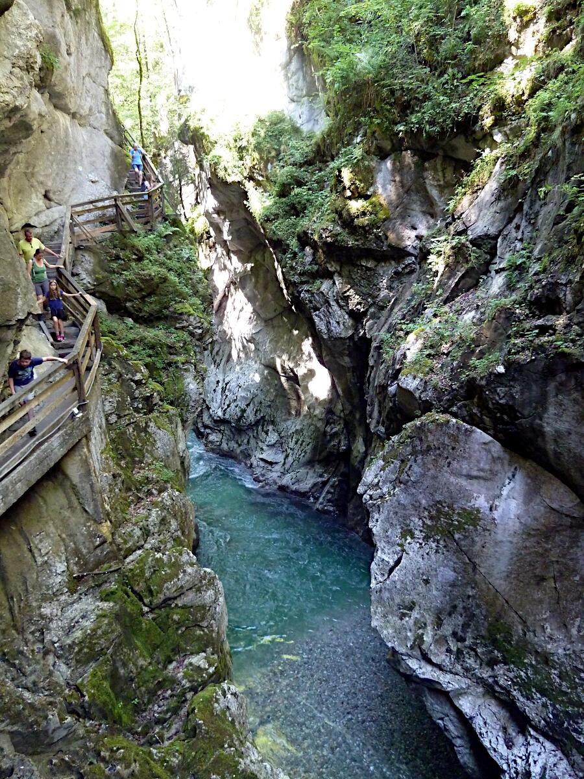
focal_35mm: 25
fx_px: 562
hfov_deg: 54.9
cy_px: 390
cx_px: 292
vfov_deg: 69.4
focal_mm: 4.1
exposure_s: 1/30
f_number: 3.3
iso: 400
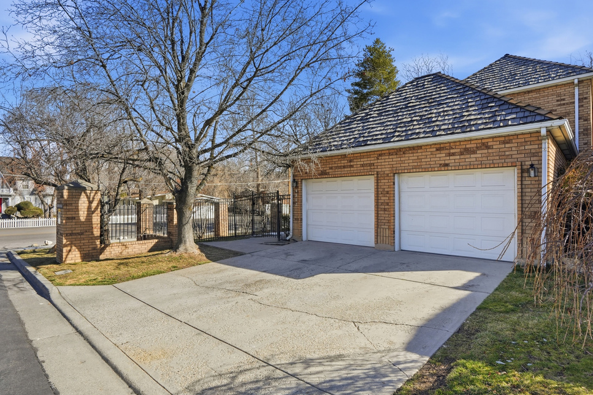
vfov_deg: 67.4
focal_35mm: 18
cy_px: 205
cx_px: 286
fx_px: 297
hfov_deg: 90.0
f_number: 9
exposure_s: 1/5000
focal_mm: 17
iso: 250
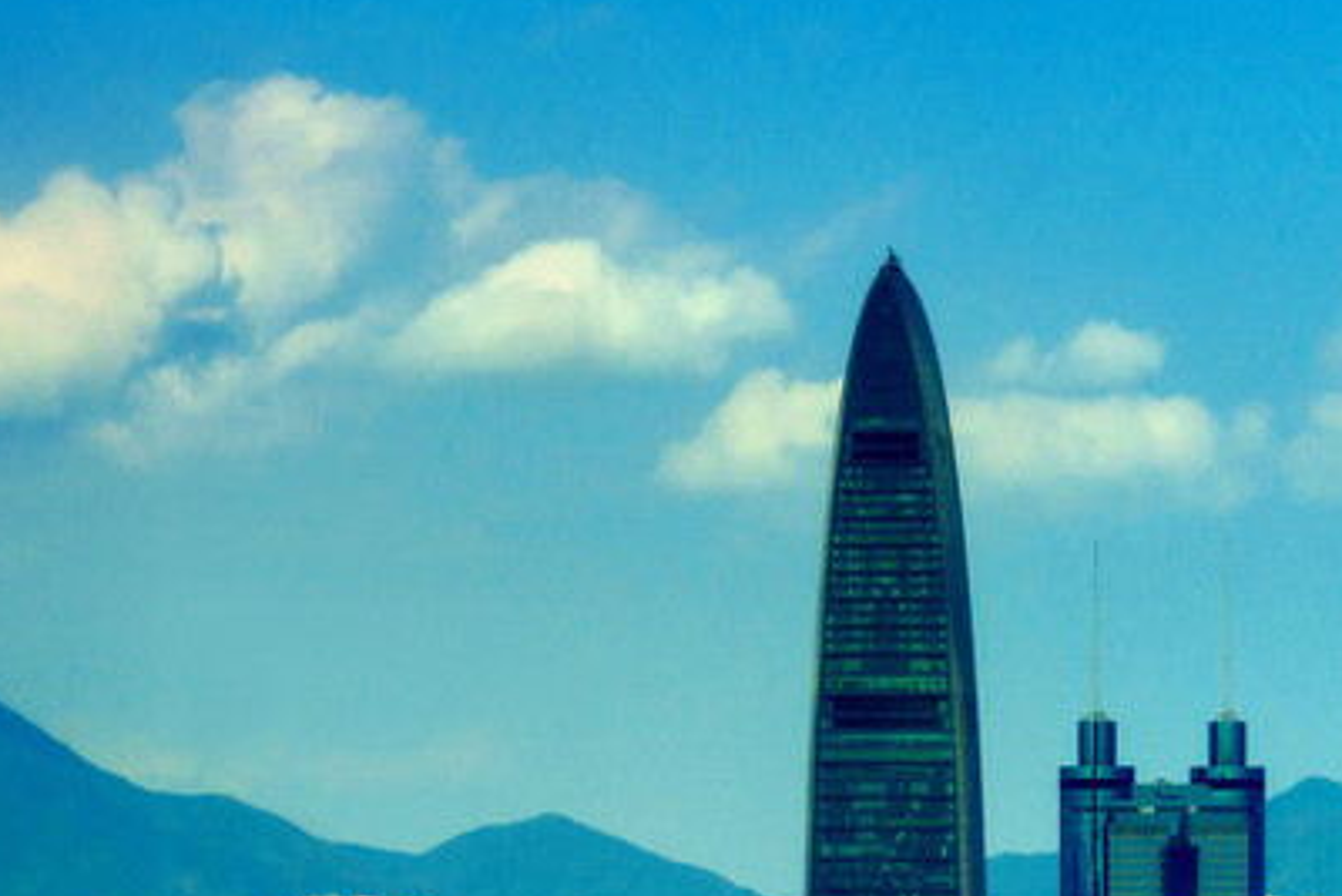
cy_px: 1052
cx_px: 1352
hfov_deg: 11.3
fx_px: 6712
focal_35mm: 180
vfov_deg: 7.6
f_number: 8
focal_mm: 60
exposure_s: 1/320
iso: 200
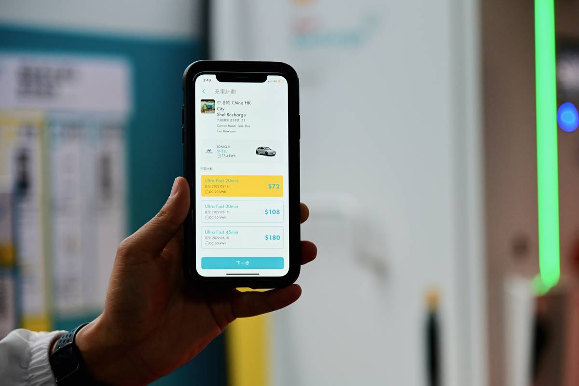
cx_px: 290
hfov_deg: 17.1
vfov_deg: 11.4
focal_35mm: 120
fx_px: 1930
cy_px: 193
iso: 2000
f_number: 4
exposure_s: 1/200
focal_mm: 120
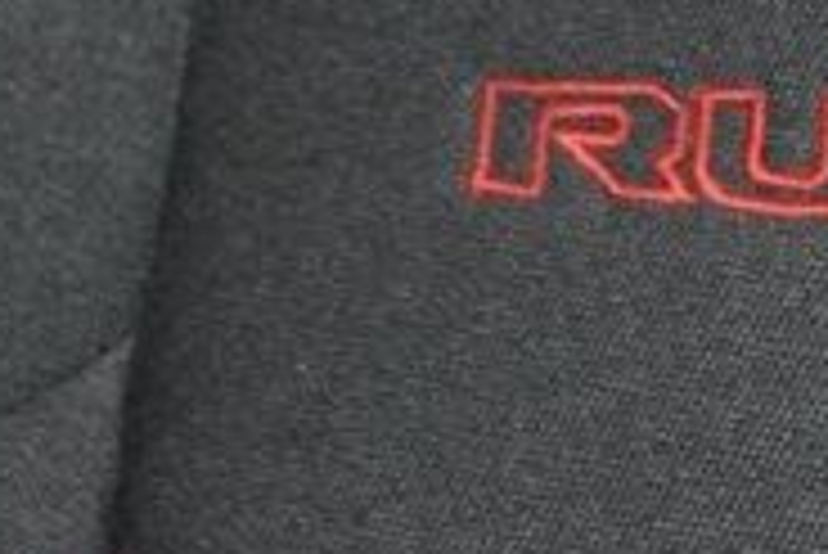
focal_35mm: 259
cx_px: 1017
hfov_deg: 7.9
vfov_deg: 5.2
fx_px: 5957
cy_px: -799
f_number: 4
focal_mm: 31
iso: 2200
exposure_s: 1/100
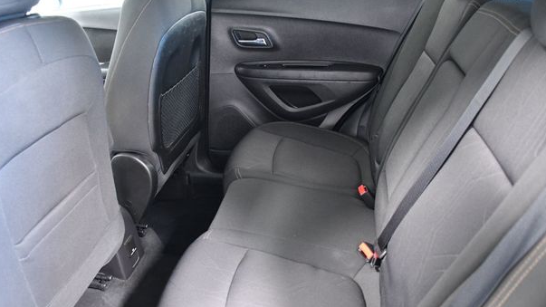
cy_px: 161
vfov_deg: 38.9
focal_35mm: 30
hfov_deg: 64.3
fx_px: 434
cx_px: 263
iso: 2500
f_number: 3.5
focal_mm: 18
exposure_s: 1/25
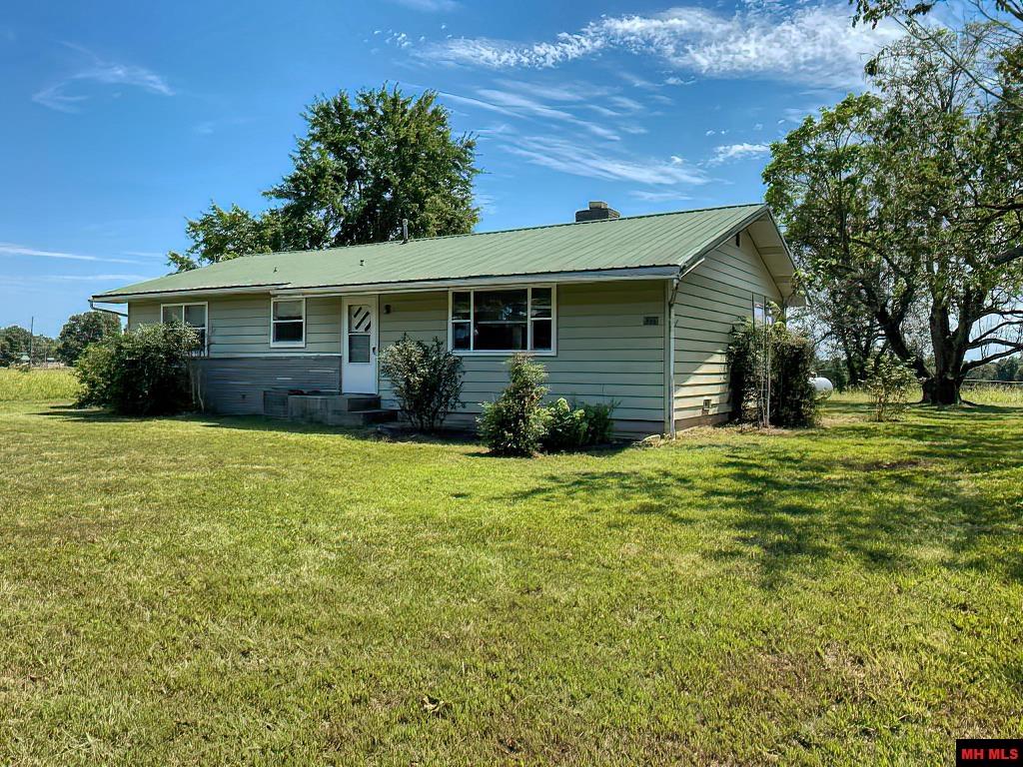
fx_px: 768
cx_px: 512
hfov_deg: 67.3
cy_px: 384
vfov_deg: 53.1
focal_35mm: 26
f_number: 1.8
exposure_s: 1/2513
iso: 32
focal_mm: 4.2
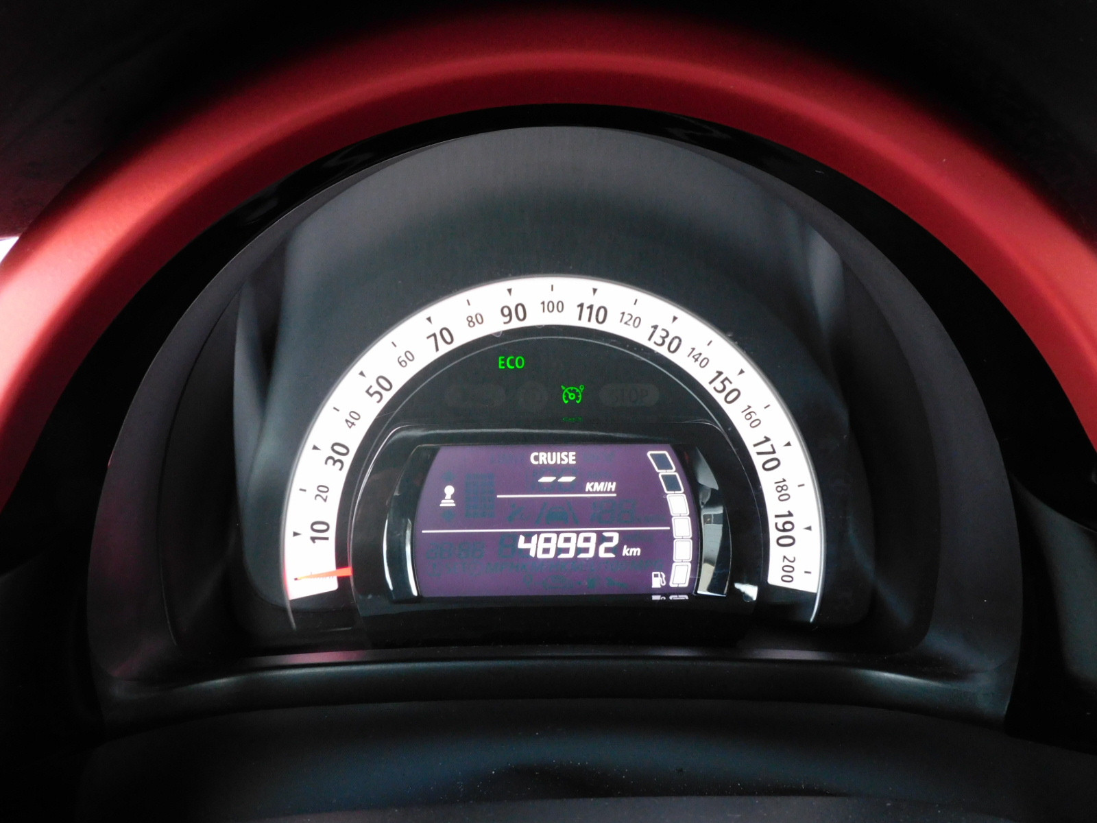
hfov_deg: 60.0
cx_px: 548
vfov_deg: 46.8
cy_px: 412
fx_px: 951
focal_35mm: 30
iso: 400
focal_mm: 5.4
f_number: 3.5
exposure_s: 1/13
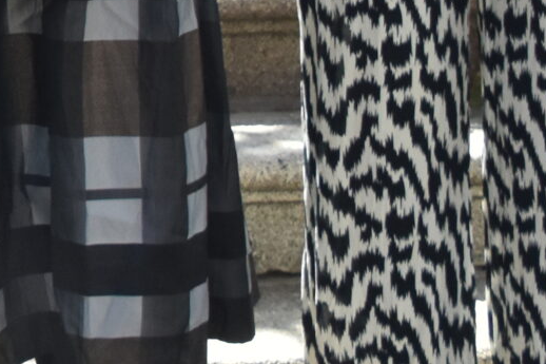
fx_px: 2699
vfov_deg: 7.4
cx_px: -452
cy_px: -414
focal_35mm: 178
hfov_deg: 10.8
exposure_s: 1/500
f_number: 8
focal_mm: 24
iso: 560
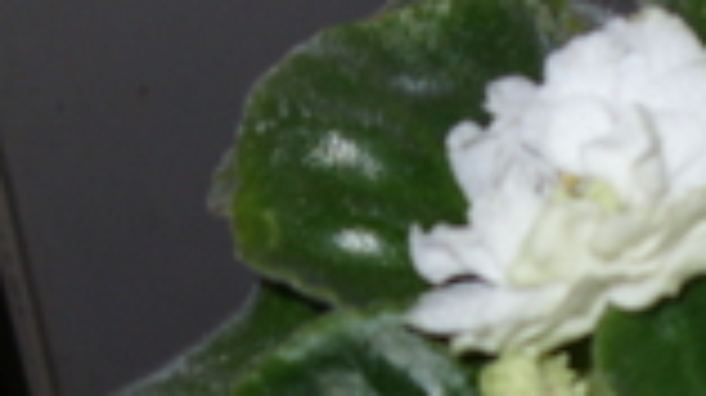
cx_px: 724
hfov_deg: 9.9
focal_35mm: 216
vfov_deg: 5.6
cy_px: 536
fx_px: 4040
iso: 50
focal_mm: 11.4
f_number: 3.2
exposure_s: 1/148
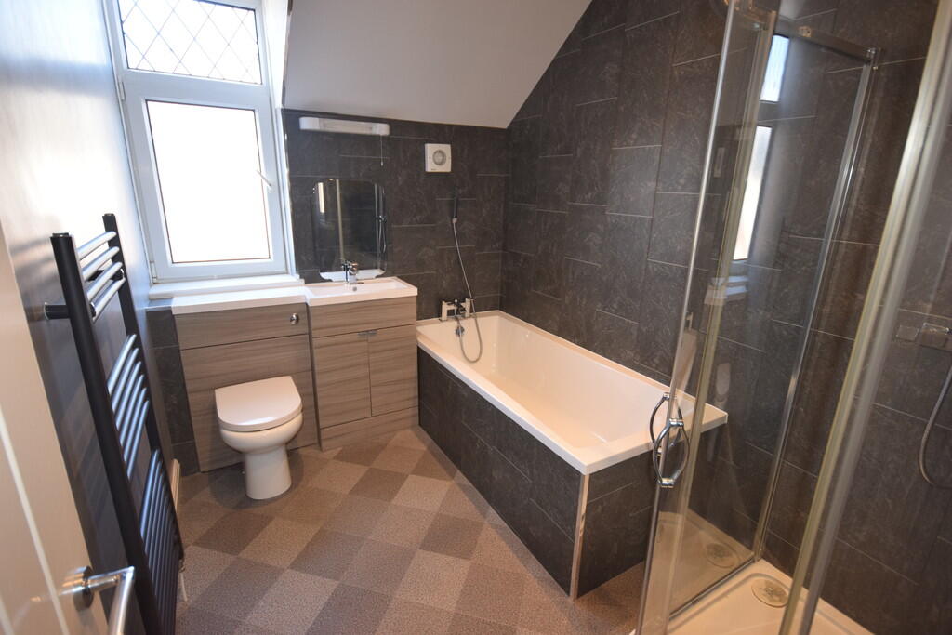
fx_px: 456
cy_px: 318
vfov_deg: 69.7
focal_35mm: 17
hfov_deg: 92.4
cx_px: 476
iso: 800
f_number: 5
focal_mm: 11.5
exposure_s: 1/100
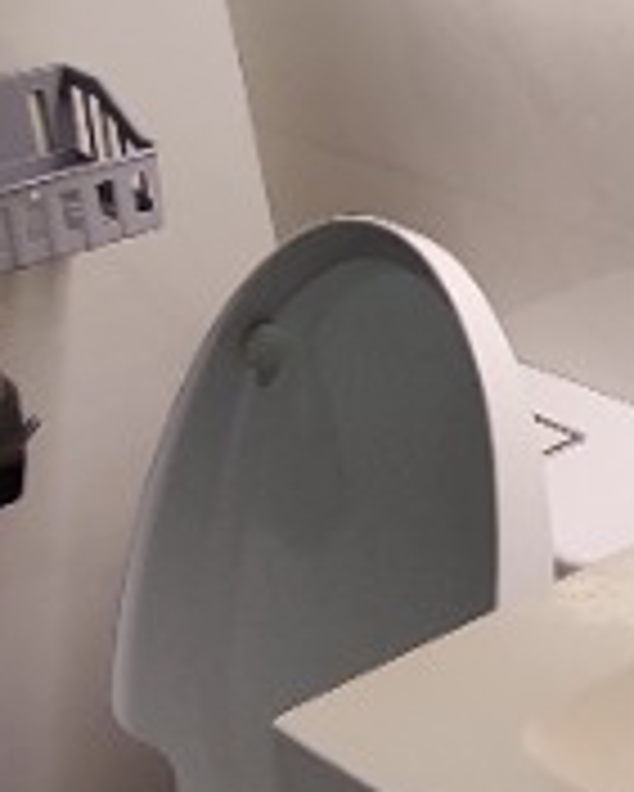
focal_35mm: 72
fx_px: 1687
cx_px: 980
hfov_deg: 18.6
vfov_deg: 26.3
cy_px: 477
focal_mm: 2.25
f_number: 2.2
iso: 200
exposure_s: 1/50
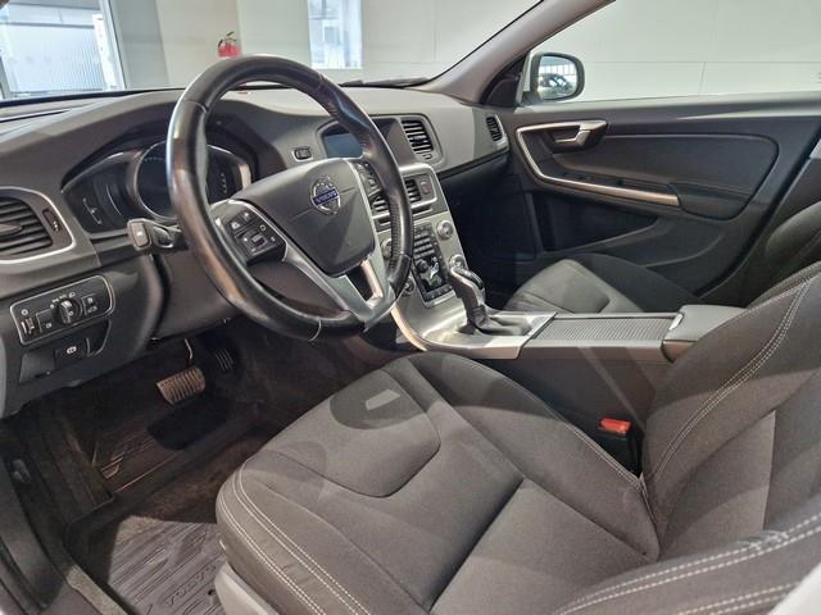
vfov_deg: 58.9
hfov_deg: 73.9
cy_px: 308
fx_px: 545
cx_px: 410
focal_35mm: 23
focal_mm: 5.4
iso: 640
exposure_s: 1/100
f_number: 1.8
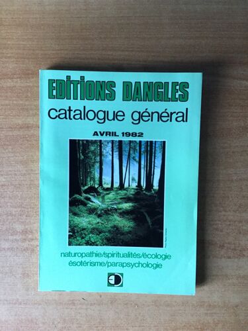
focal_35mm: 31
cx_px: 124
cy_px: 166
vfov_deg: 58.4
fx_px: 296
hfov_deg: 45.4
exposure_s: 1/33
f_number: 2.4
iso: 160
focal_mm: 3.3
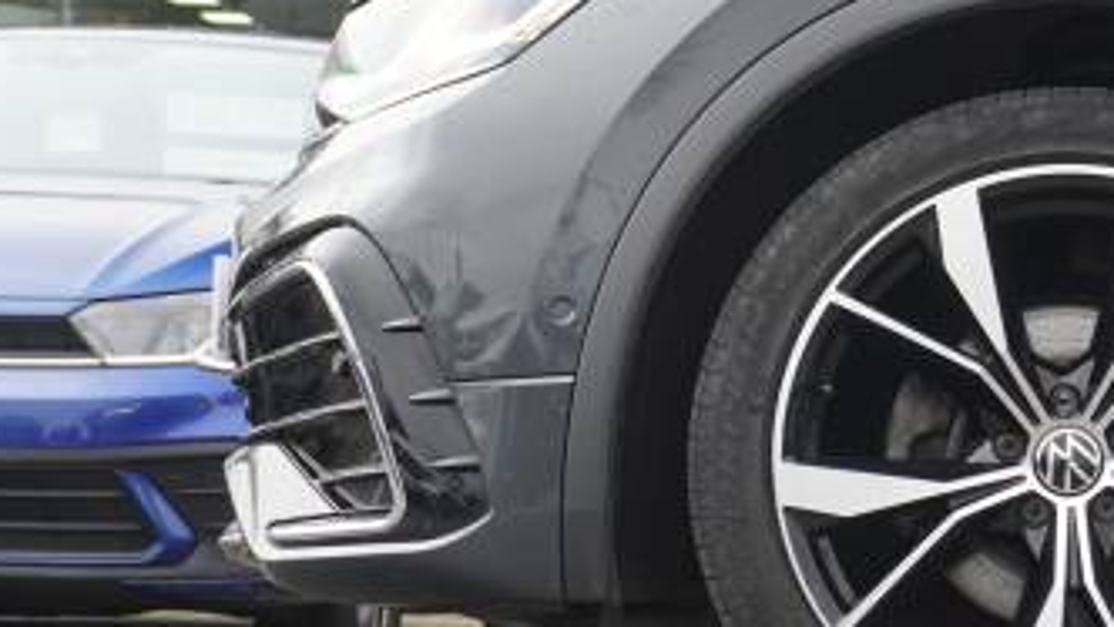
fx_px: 3398
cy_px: 329
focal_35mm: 115
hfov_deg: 18.4
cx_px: 893
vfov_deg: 10.5
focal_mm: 38
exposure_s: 1/160
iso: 800
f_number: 5.6
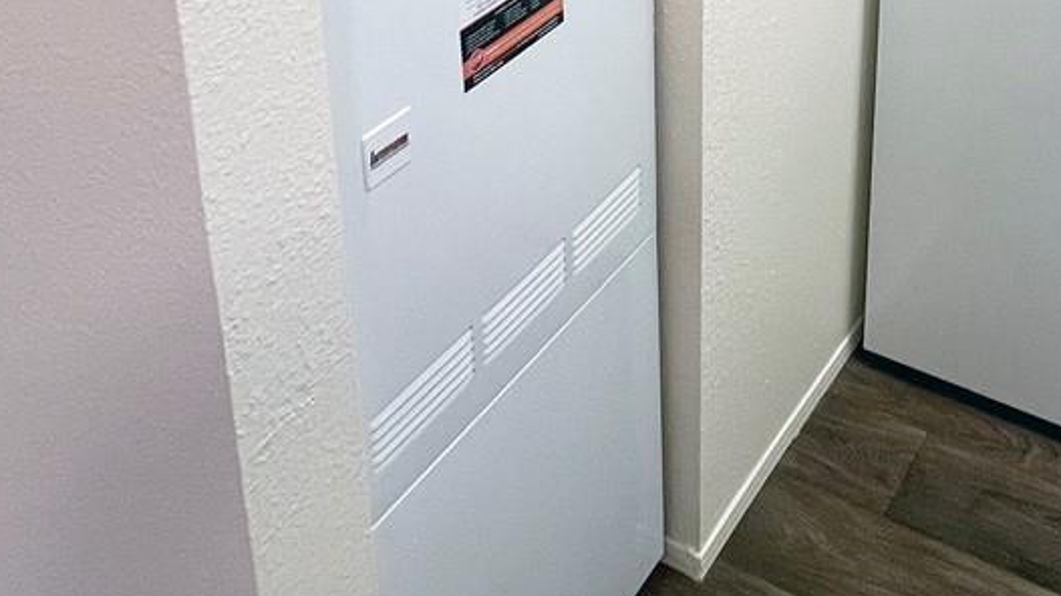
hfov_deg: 45.9
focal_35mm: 43
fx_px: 1209
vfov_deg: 23.4
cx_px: 781
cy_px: -246
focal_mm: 1.57
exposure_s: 1/120
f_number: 1.8
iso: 200
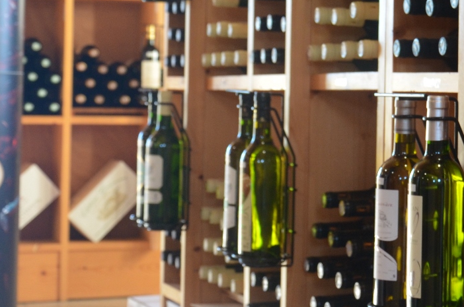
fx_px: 1479
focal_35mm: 115
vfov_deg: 11.8
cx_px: 480
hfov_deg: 17.4
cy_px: 89
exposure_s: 1/60
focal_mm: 28
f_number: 4
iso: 560
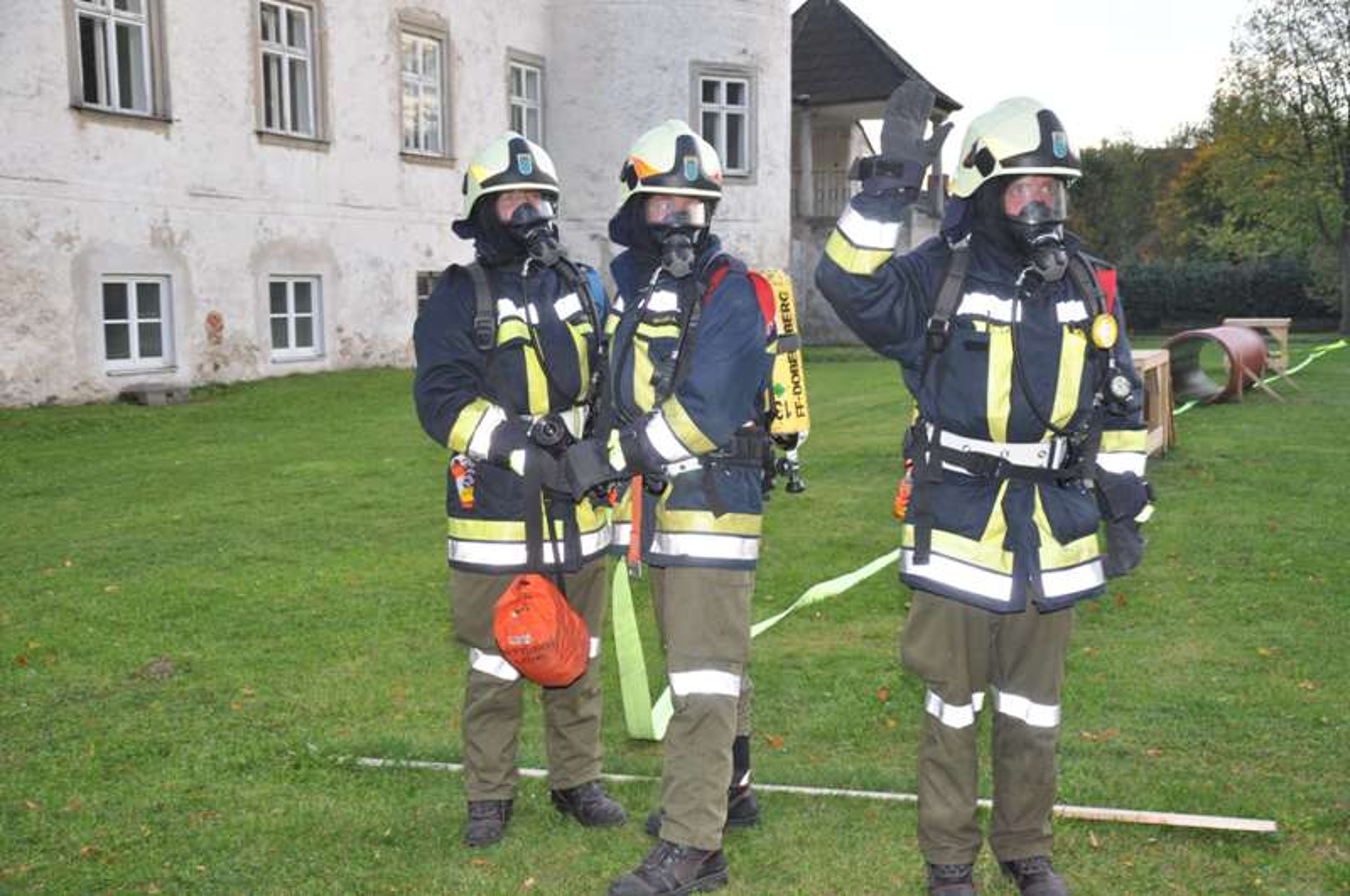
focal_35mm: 42
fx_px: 1573
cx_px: 675
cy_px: 448
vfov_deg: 31.8
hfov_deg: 46.5
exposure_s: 1/80
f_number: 4.2
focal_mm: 28
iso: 400
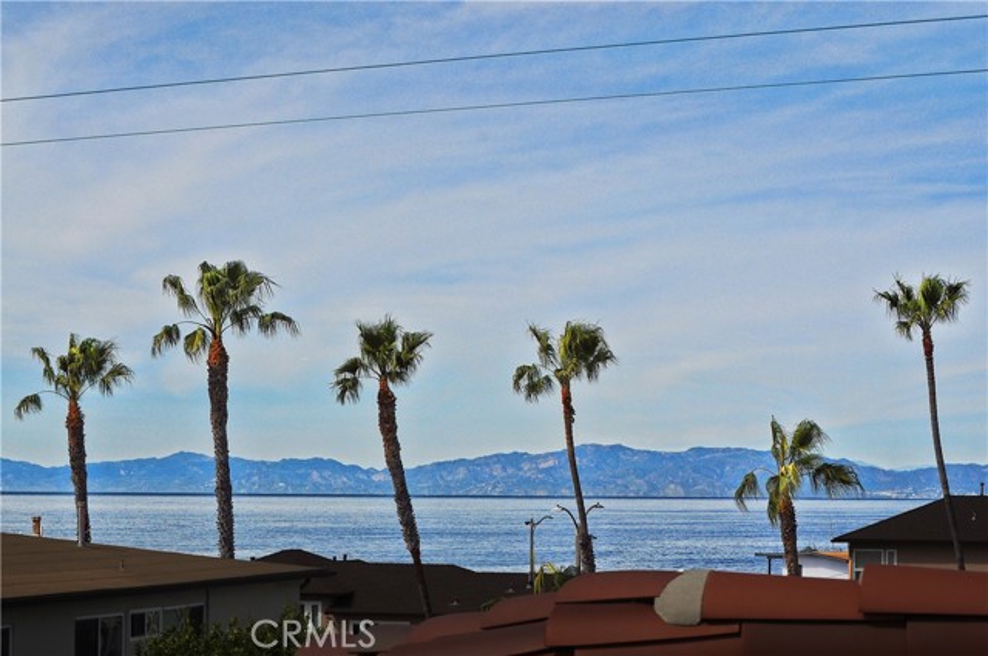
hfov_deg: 24.6
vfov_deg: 16.5
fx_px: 2261
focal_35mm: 82
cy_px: 328
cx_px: 494
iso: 200
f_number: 14
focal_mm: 55
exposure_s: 1/800
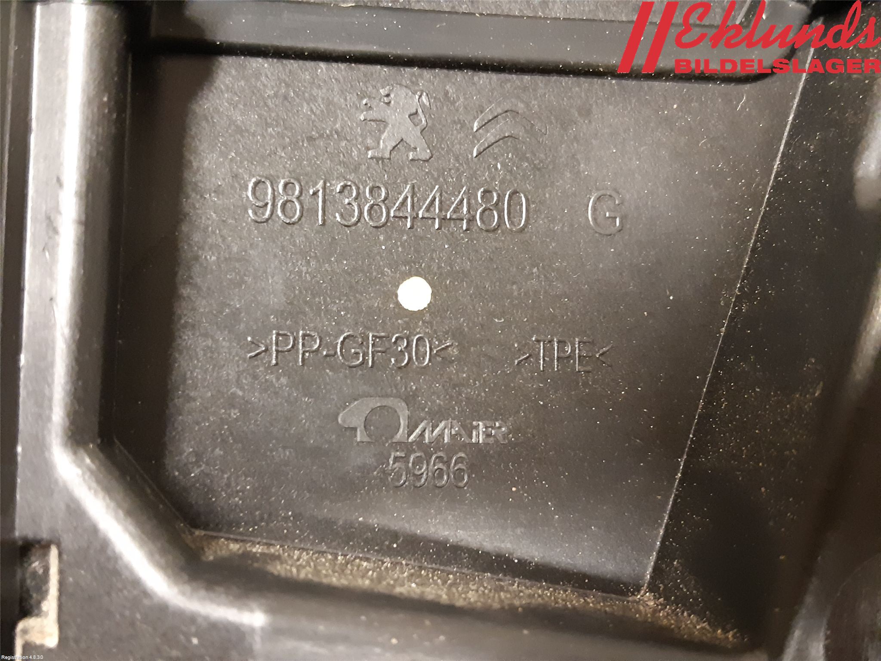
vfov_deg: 53.1
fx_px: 662
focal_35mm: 26
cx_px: 440
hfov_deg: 67.3
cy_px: 330
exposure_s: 1/20
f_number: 1.7
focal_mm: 3.93
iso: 640
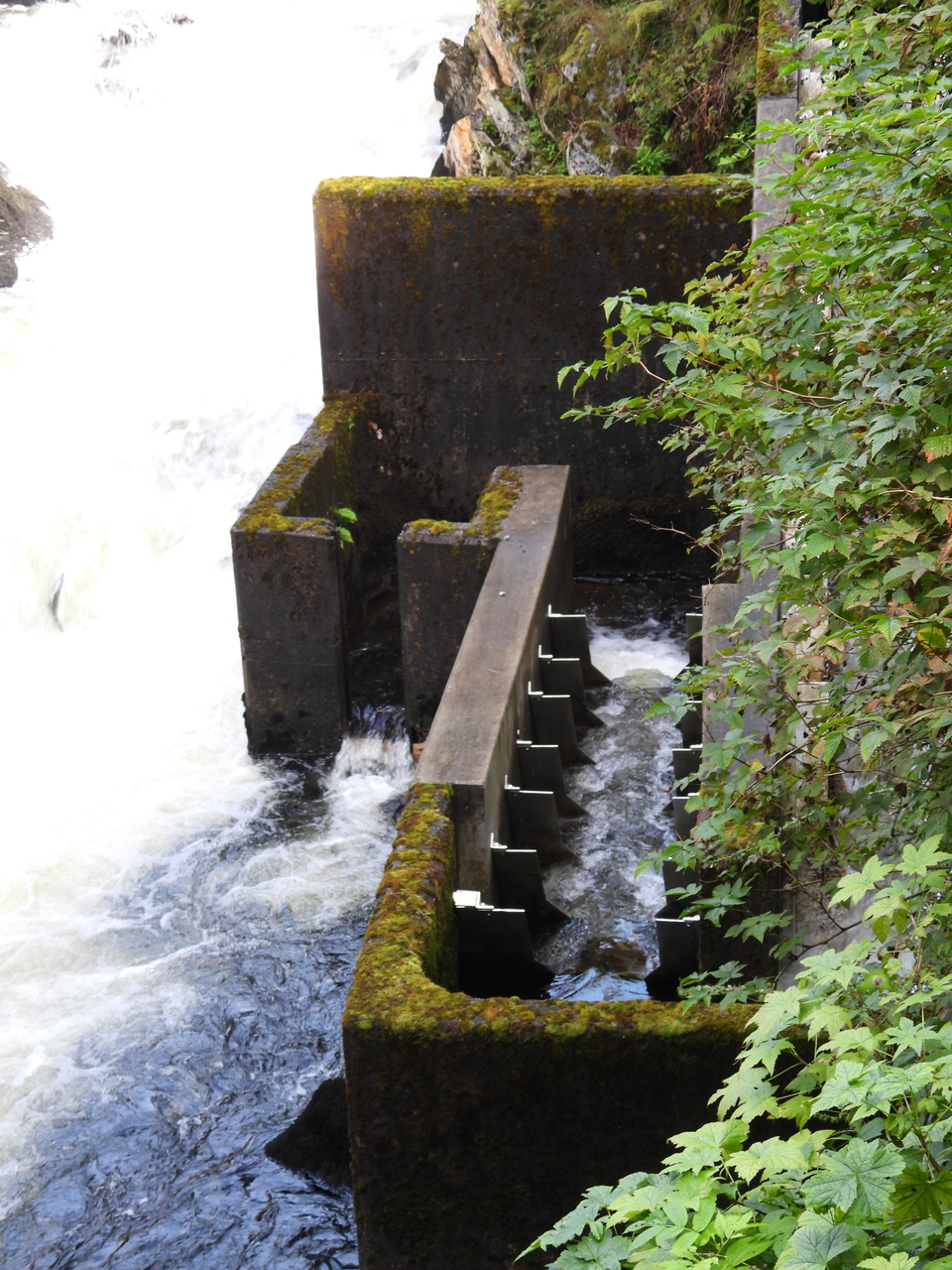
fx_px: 2750
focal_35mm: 75
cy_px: 635
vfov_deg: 26.0
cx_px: 476
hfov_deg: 19.6
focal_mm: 13.4
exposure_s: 1/60
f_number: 3.5
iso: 110
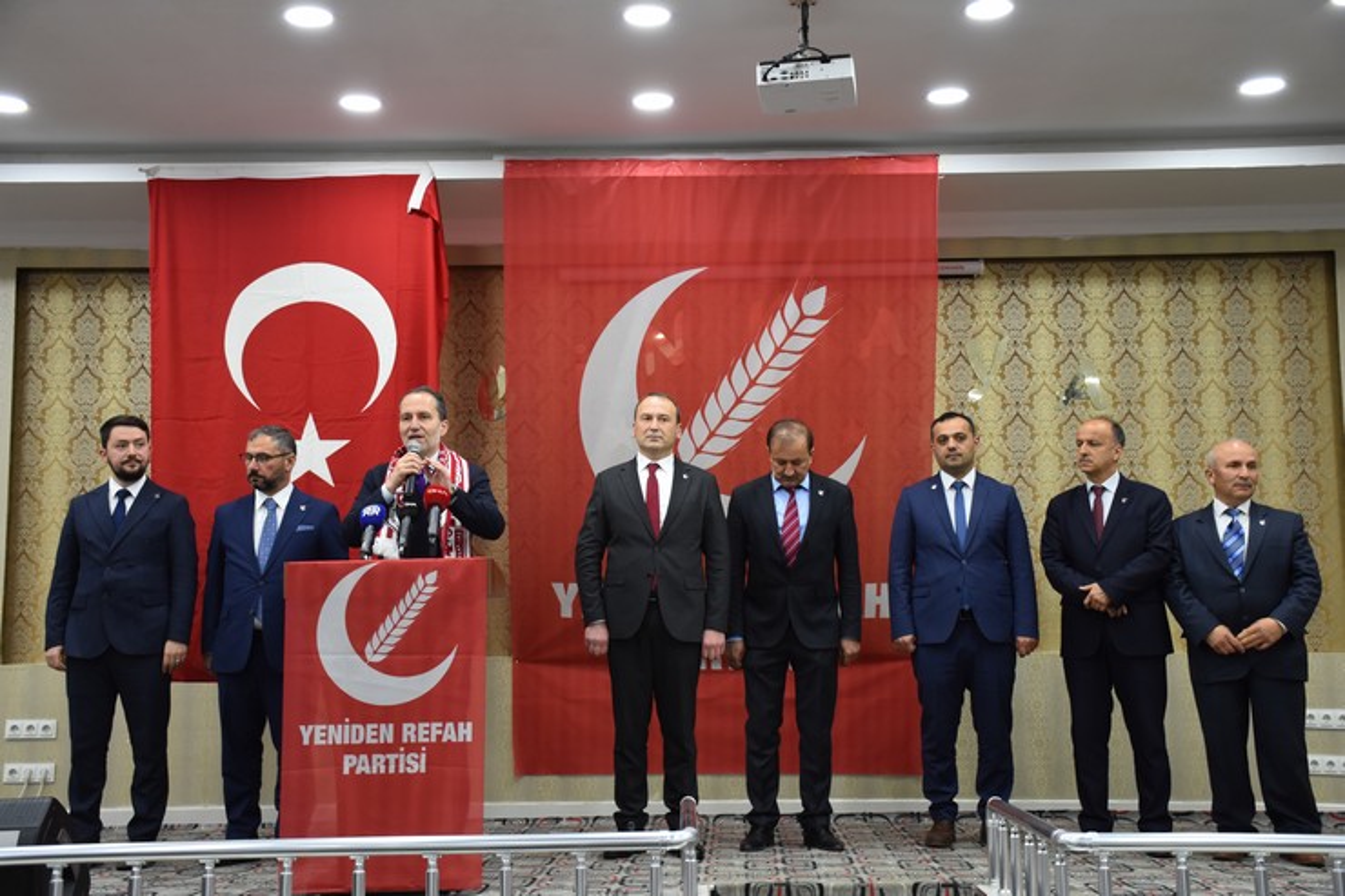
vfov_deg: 29.9
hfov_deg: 43.6
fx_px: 1681
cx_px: 672
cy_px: 448
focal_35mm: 45
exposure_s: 1/60
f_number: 4
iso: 800
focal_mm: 30
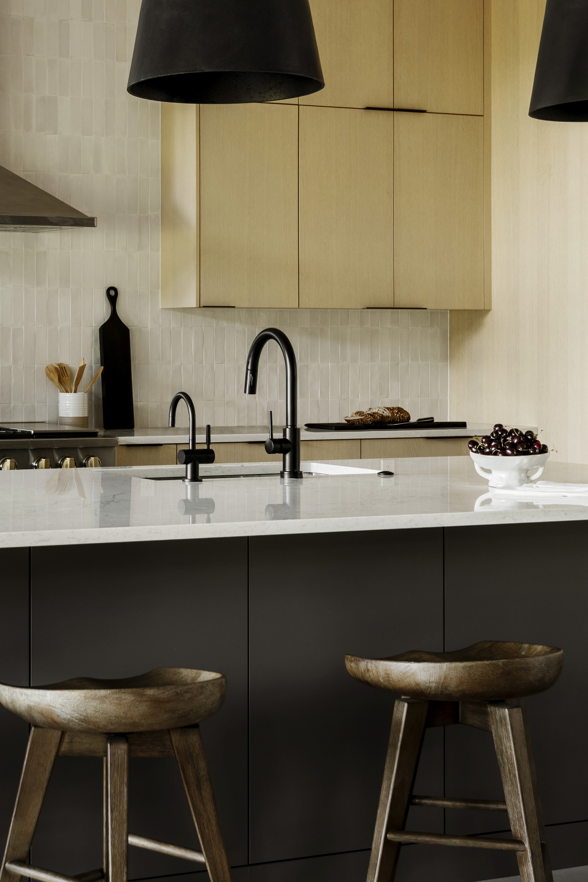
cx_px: 31
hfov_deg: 18.5
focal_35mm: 72
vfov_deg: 28.0
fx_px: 1764
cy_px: 356
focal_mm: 32
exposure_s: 1/4
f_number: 8
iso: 100
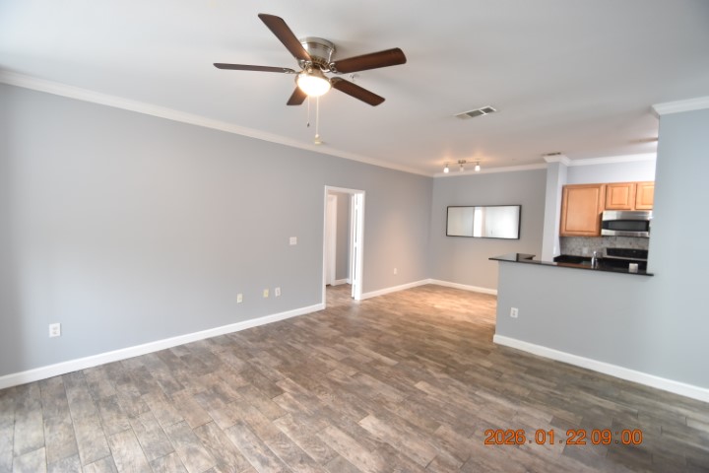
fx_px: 295
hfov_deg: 100.4
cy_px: 236
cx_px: 354
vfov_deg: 77.3
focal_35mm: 15
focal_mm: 10
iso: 800
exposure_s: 1/20
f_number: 3.5
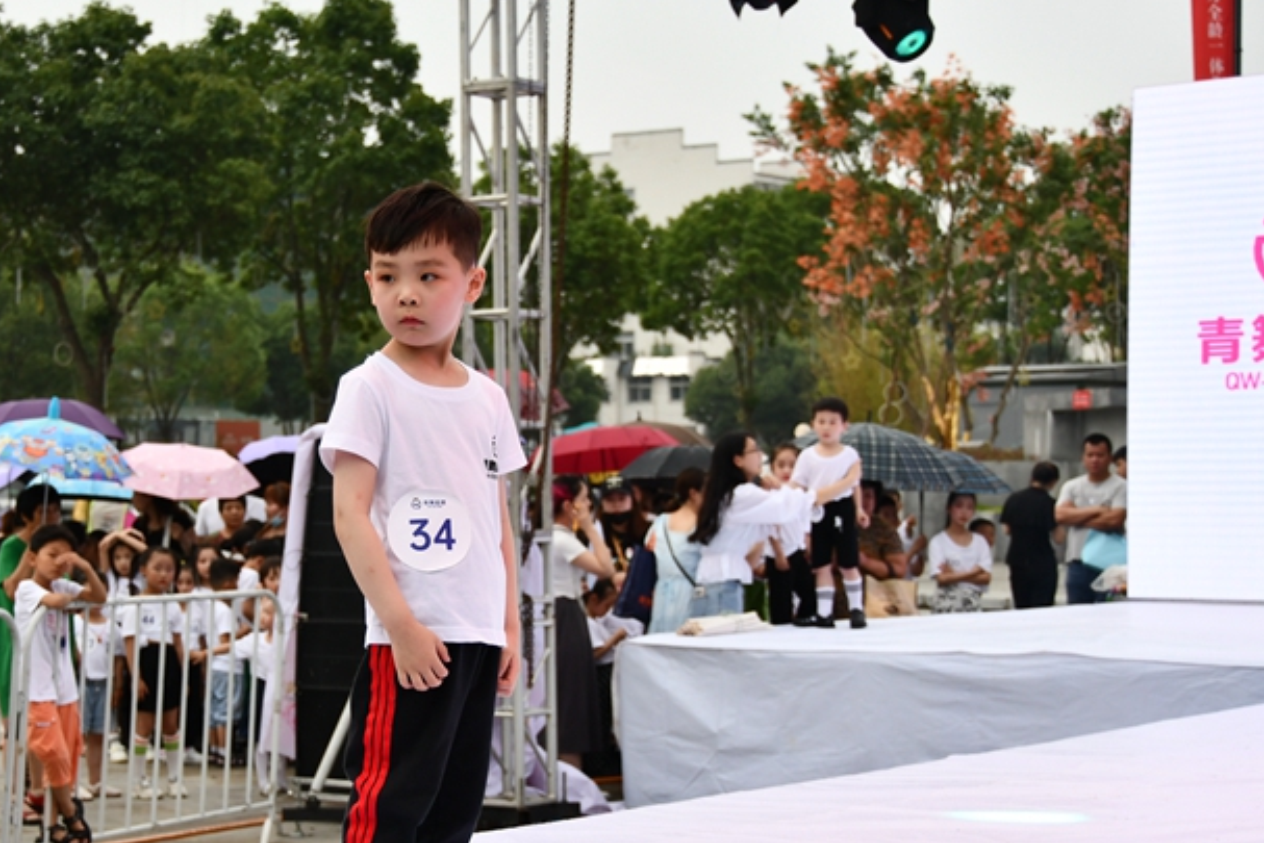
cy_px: 532
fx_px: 2915
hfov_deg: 24.4
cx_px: 448
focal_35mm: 83
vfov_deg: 16.4
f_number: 4.5
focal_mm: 42
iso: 400
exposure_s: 1/250
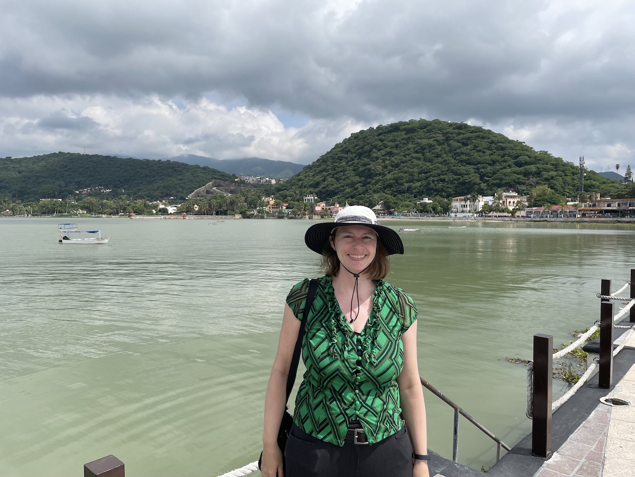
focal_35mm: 26
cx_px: 318
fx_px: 477
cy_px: 238
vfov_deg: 53.1
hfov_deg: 67.3
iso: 32
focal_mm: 4.2
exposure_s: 1/4651
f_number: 1.6
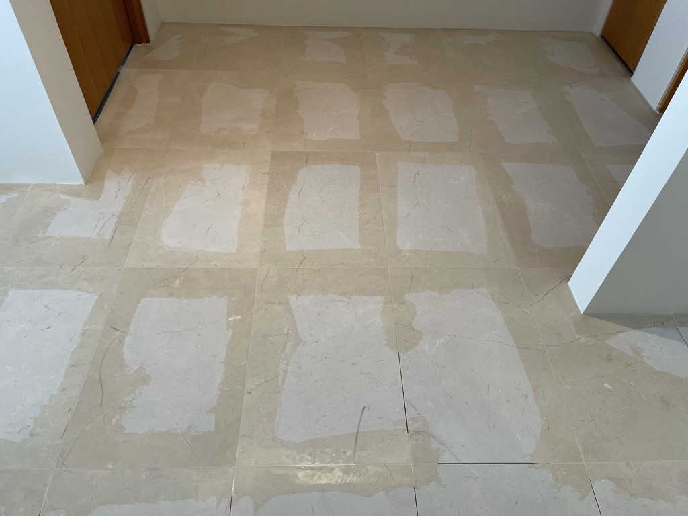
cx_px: 344
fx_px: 517
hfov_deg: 67.3
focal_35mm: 26
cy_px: 258
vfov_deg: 53.1
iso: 100
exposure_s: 1/100
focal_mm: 5.1
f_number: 1.6
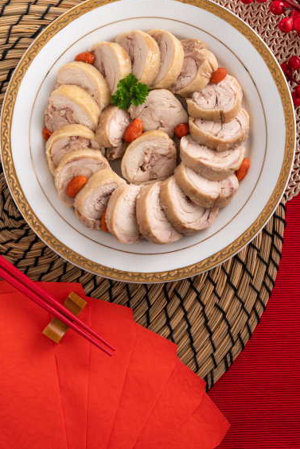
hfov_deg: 10.5
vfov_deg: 15.6
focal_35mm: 131
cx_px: 152
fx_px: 1636
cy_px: 207
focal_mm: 121
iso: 100
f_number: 10
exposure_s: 1/160
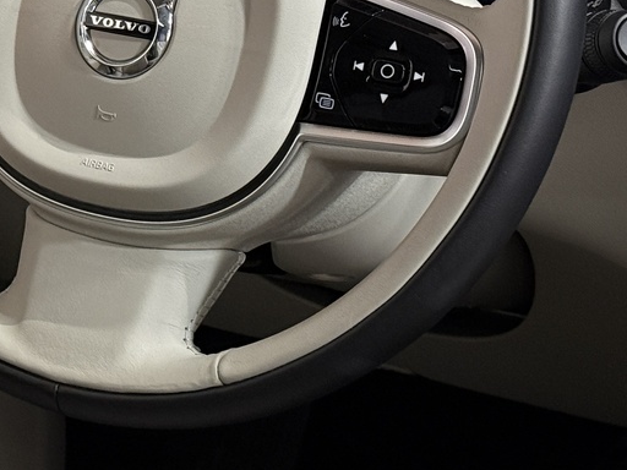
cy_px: -10
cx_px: -108
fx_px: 2445
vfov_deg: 10.9
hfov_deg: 14.2
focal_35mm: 135
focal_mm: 6.76
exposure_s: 1/50
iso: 250
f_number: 1.78
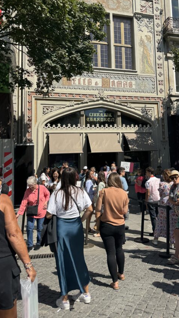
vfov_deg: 60.4
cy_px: 124
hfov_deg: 35.9
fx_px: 270
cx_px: 132
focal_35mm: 32
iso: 80
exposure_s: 1/4608
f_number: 1.78
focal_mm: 6.76
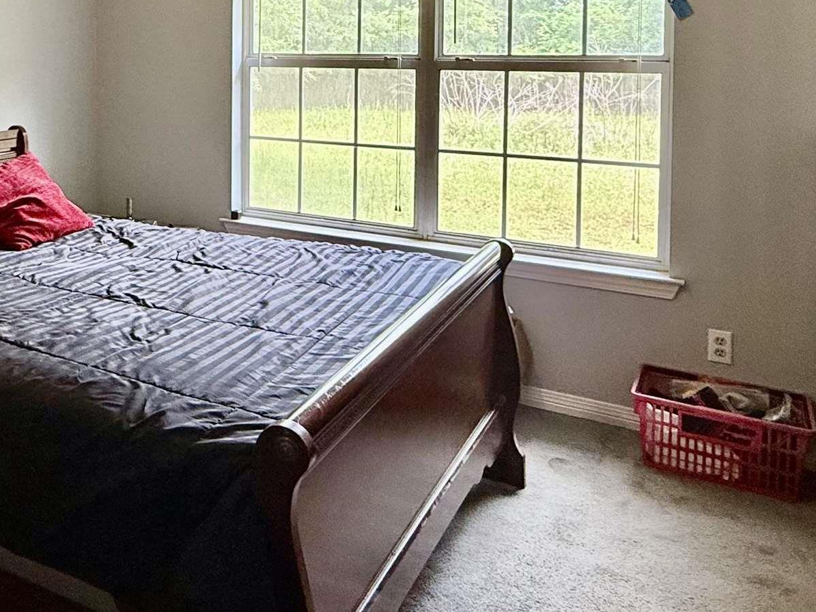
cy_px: 80
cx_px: 174
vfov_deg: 37.5
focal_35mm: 36
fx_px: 849
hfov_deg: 48.7
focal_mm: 2.22
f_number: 2.2
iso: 160
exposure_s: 1/99
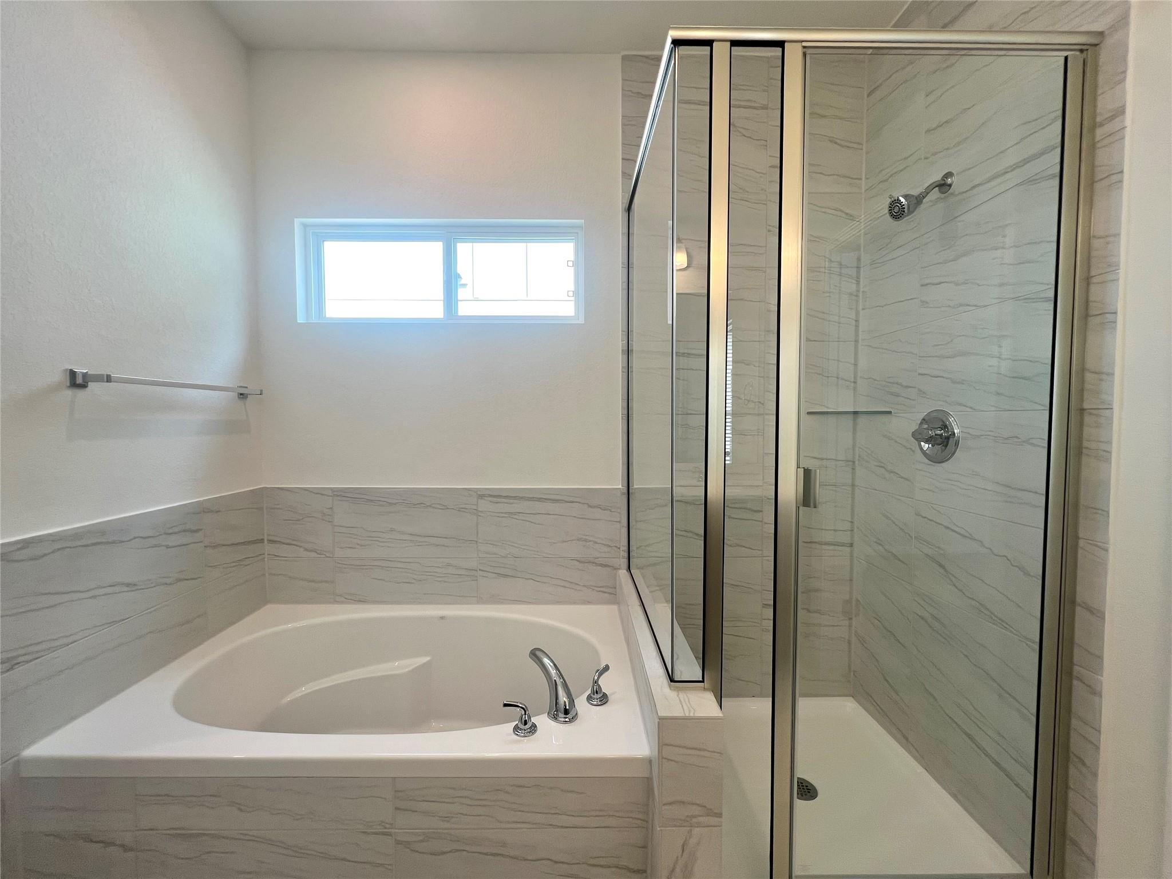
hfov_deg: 106.2
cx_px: 586
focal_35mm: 13
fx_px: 440
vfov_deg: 89.9
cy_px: 440
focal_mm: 1.57
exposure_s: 1/120
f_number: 1.8
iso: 50
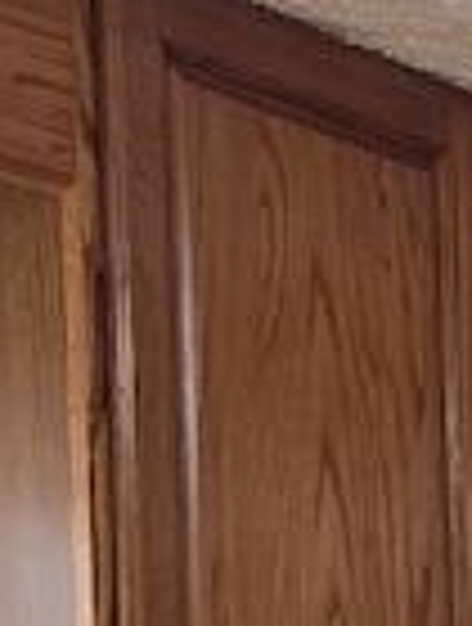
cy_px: 1036
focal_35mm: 169
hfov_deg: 7.1
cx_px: 1758
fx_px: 3058
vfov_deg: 11.1
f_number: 1.7
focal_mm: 6.3
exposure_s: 1/120
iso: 160
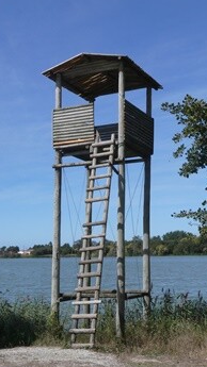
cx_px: 96
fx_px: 478
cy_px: 191
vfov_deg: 42.1
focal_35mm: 49
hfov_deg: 24.4
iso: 80
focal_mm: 5.4
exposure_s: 1/250
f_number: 7.1
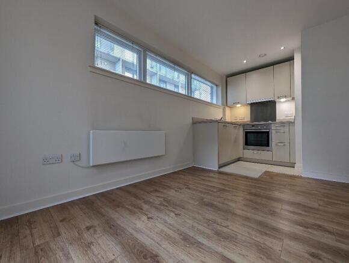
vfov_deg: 90.1
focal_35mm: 13
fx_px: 131
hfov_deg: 106.1
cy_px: 132
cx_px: 174
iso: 46
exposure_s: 1/47.3
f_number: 2.2
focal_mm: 1.95
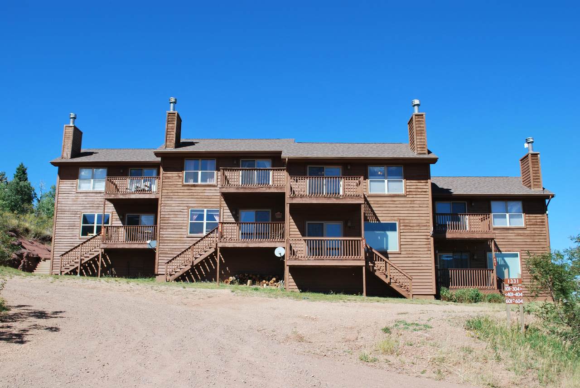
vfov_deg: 40.1
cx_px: 290
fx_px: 532
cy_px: 194
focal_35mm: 33
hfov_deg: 57.2
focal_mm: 22
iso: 100
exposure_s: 1/200
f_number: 7.1
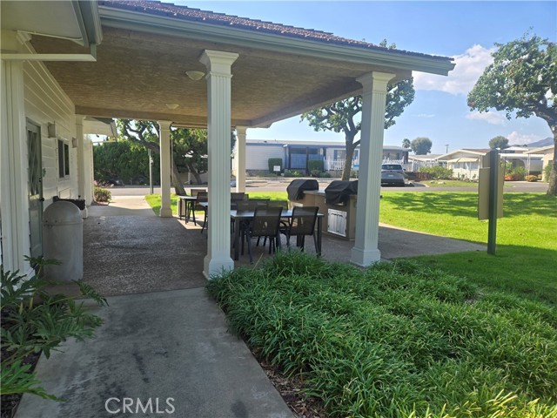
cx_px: 278
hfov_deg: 73.9
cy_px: 209
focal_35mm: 23
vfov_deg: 58.9
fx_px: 370
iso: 25
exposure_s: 1/1019
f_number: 1.8
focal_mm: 5.4
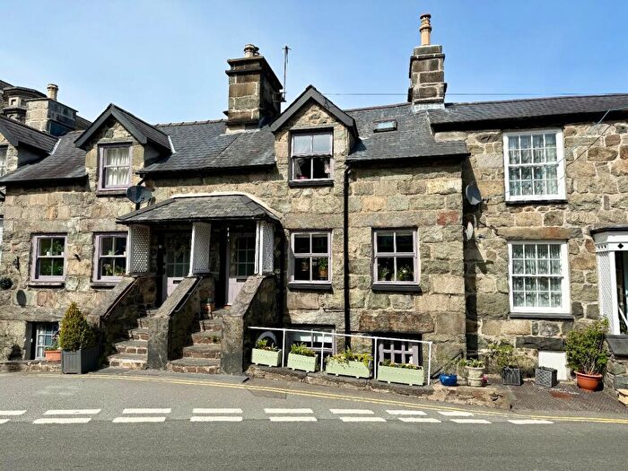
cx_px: 314
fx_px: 435
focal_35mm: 24
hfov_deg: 71.6
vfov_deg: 56.8
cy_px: 236
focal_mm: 6.76
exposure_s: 1/4673
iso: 80
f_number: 1.78
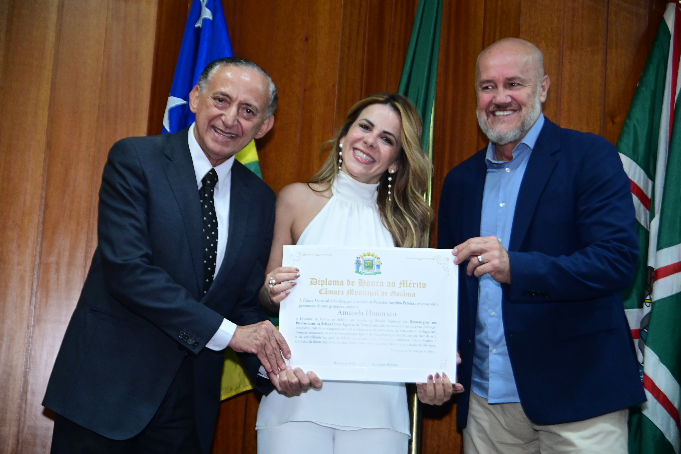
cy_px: 227
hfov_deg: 30.5
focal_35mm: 66
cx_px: 340
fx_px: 1248
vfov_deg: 20.6
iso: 5000
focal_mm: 66
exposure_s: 1/250
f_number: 5.6
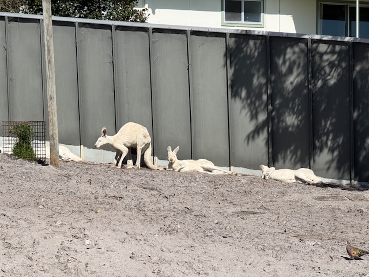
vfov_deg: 12.3
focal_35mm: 120
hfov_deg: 16.4
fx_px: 1279
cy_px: 138
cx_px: 184
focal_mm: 15.66
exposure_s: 1/1481
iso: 50
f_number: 2.8
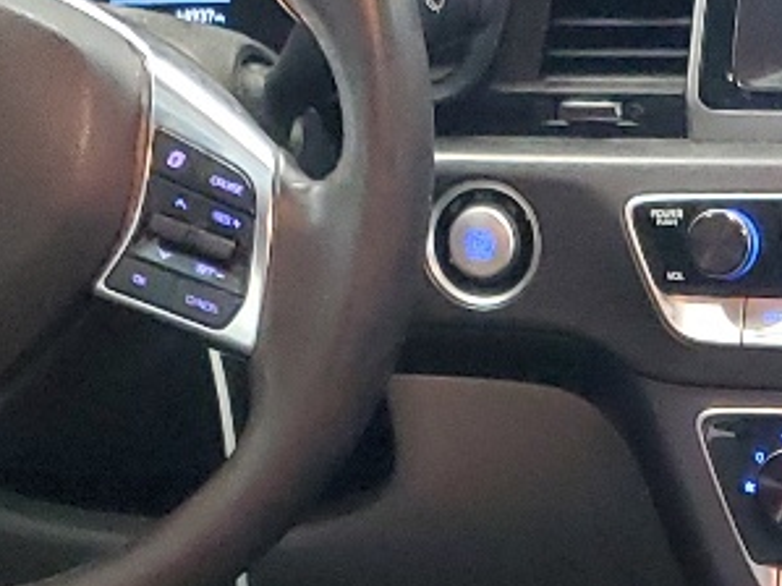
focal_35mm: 139
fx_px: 3139
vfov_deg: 10.1
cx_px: 1020
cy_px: 1044
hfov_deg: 13.7
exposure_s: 1/60.2
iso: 409
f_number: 1.5
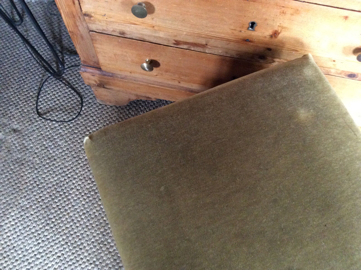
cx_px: 180
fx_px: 333
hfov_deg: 56.9
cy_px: 135
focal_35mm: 32
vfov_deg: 44.1
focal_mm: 3.3
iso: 320
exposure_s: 1/17
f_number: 2.4
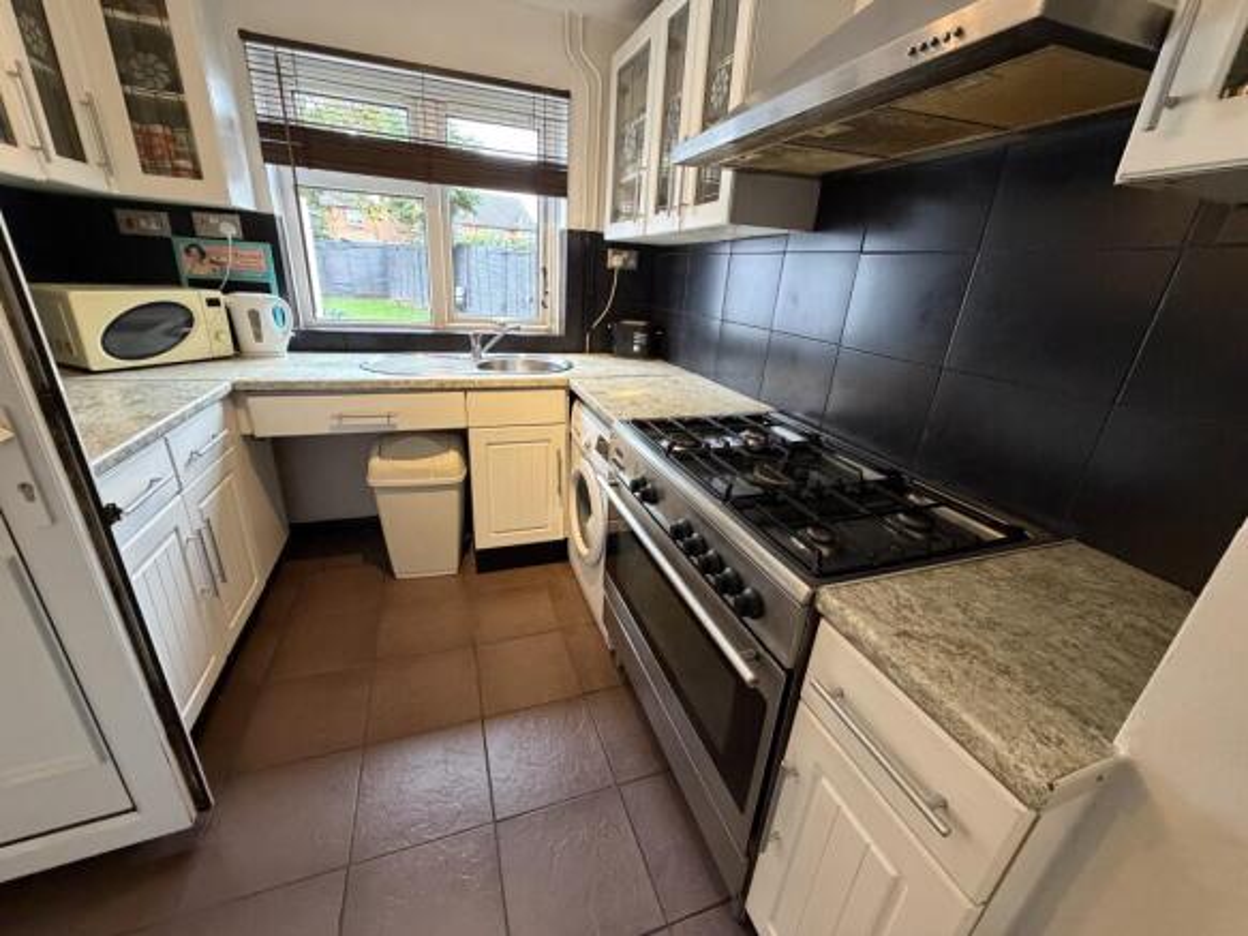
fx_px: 505
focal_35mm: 14
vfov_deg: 85.7
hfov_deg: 102.1
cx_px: 624
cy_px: 468
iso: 500
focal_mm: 2.22
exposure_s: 1/50
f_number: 2.2
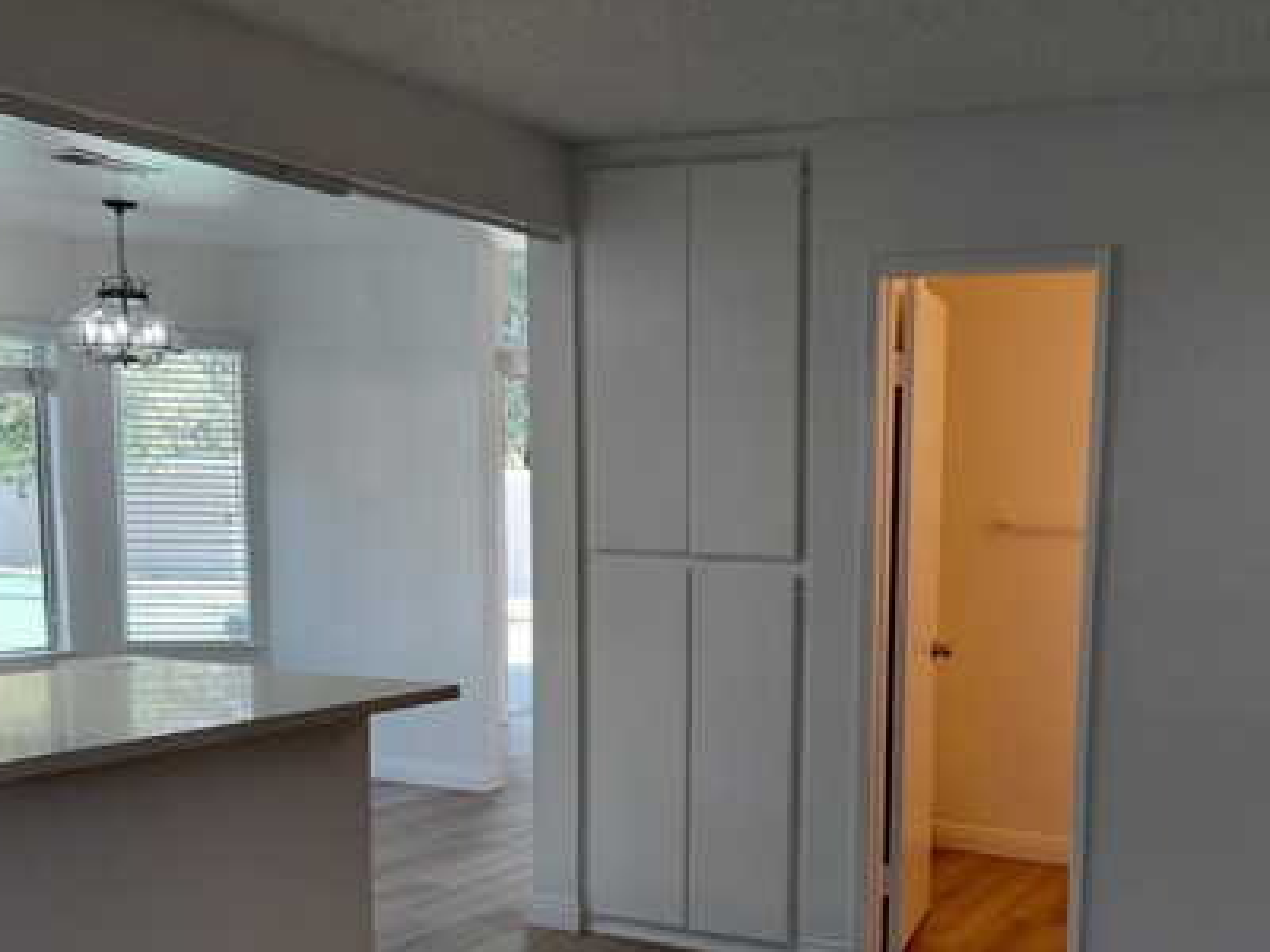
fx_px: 1468
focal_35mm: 40
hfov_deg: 46.0
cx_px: 864
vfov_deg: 35.3
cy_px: 701
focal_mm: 4.69
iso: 100
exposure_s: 1/120
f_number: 1.8
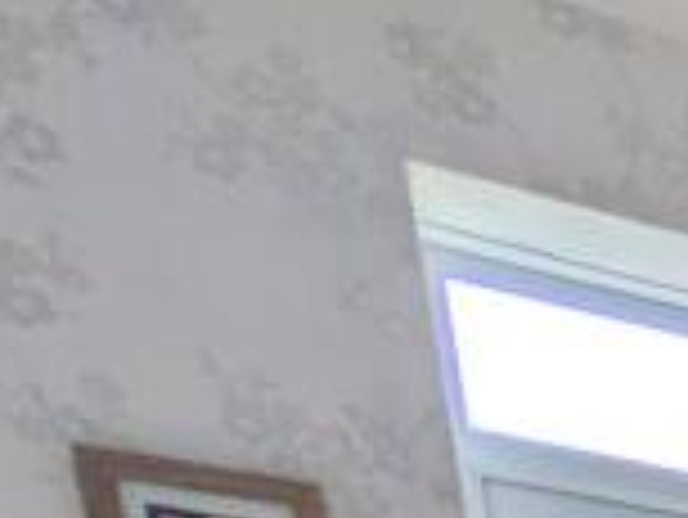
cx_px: 2208
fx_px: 1870
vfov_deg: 11.0
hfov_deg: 10.6
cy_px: 1502
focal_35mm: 94
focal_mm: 1.83
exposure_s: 1/100
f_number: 2.2
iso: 94
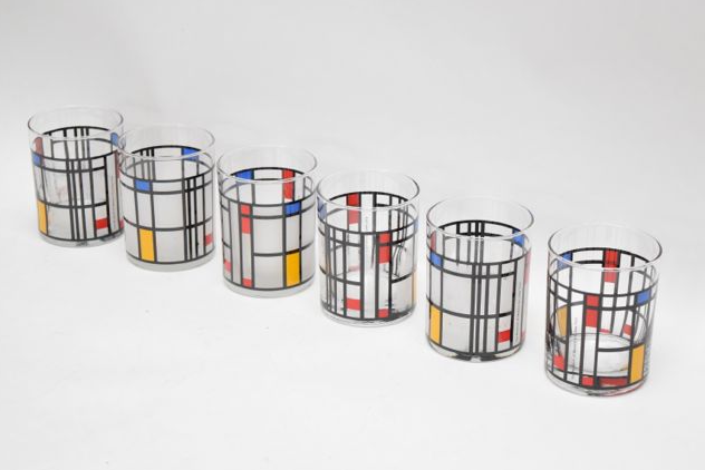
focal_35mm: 84
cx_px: 349
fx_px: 1636
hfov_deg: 24.3
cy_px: 234
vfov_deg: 16.4
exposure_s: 1/125
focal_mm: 55
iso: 3200
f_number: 5.6
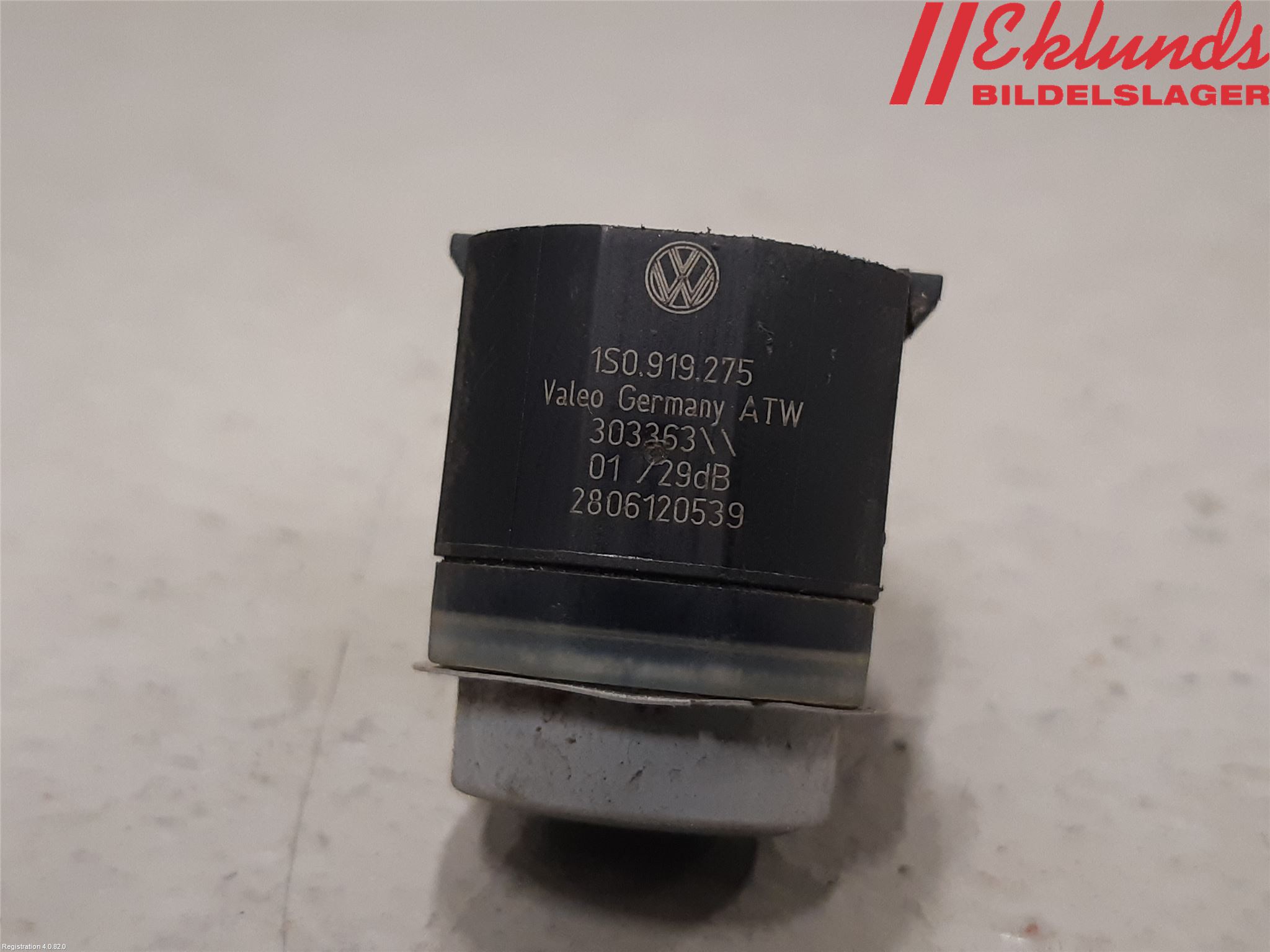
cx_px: 635
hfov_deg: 67.3
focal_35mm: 26
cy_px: 476
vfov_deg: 53.1
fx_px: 954
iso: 160
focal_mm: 3.93
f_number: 1.7
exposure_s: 1/50
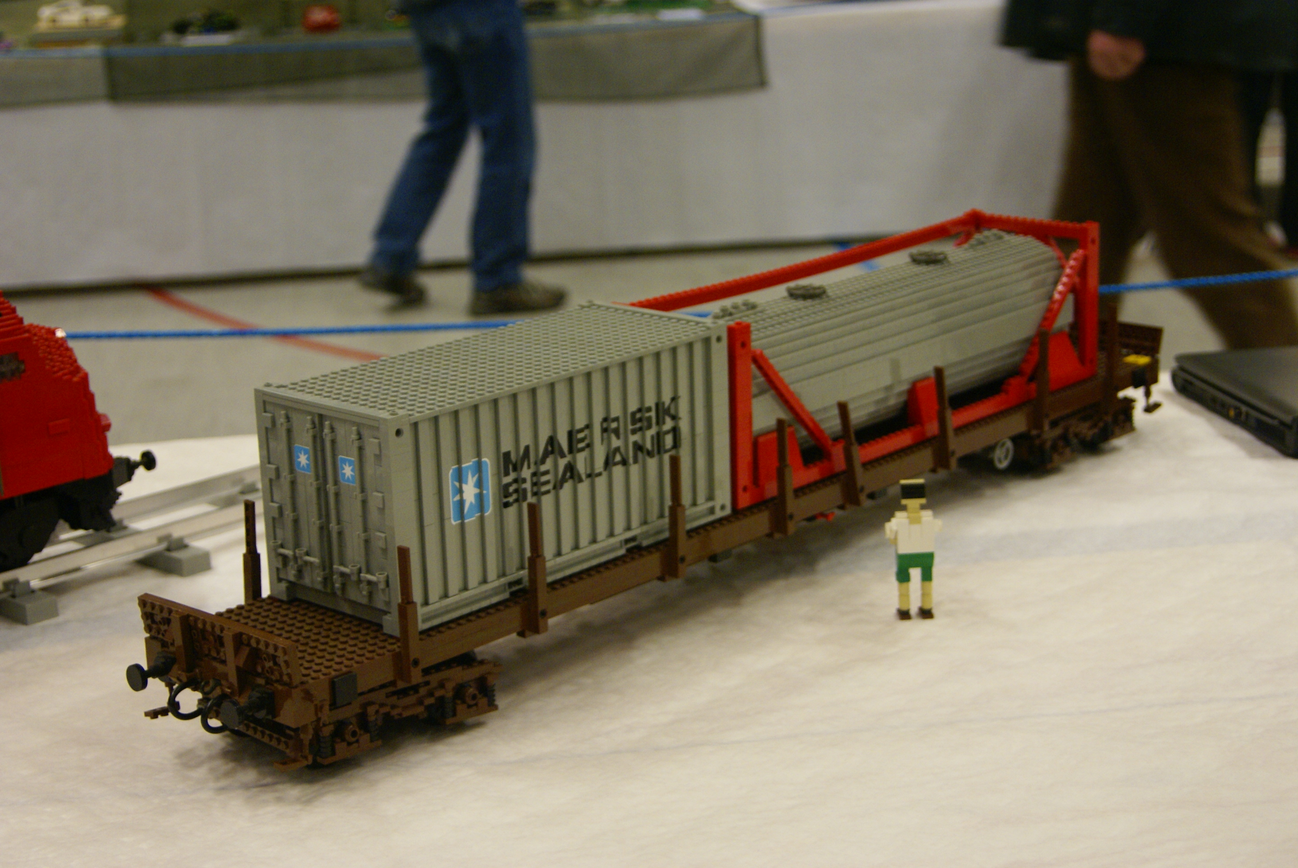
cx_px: 649
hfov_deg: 33.4
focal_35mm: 60
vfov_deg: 22.7
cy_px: 434
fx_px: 2165
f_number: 4.5
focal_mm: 40
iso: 400
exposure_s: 1/30
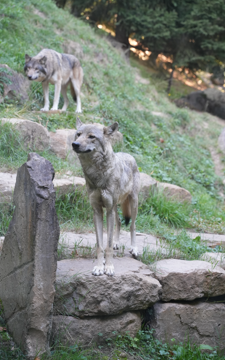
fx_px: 706
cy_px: 179
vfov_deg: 28.6
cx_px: 112
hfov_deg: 18.1
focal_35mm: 72
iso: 1250
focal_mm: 70
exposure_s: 1/160
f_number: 4
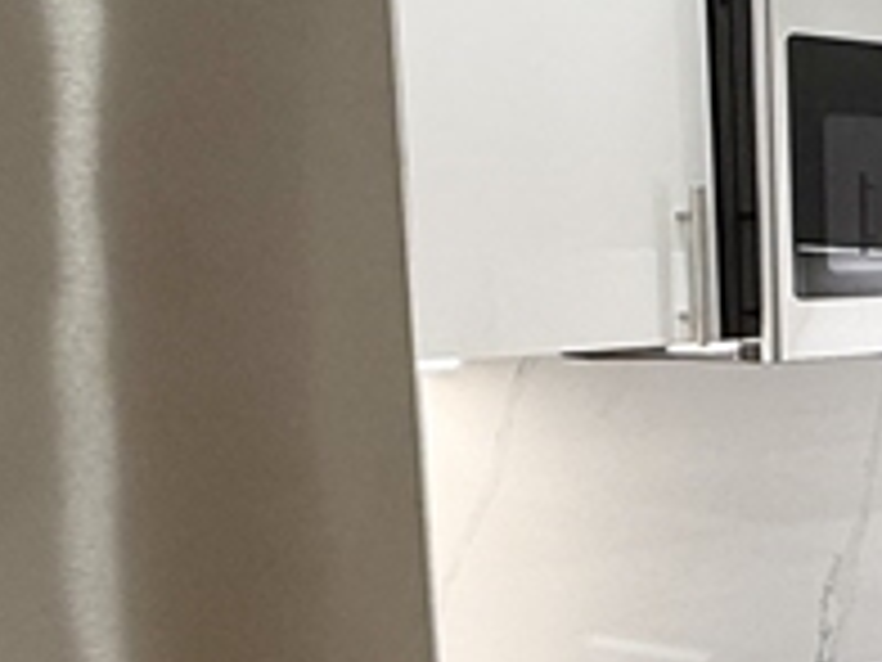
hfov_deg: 19.4
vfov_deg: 20.1
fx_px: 1860
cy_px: 446
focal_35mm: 73
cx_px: 1624
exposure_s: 1/138
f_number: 2.2
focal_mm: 2.22
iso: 50
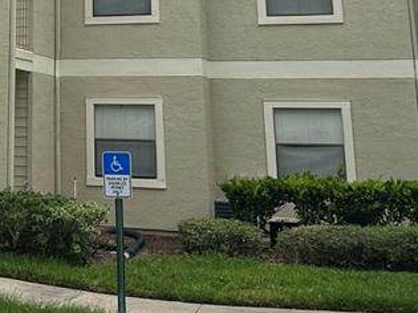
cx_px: 12
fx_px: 942
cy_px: -129
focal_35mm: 78
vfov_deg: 17.4
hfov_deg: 24.1
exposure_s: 1/8197
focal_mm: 6.86
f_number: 1.78
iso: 80
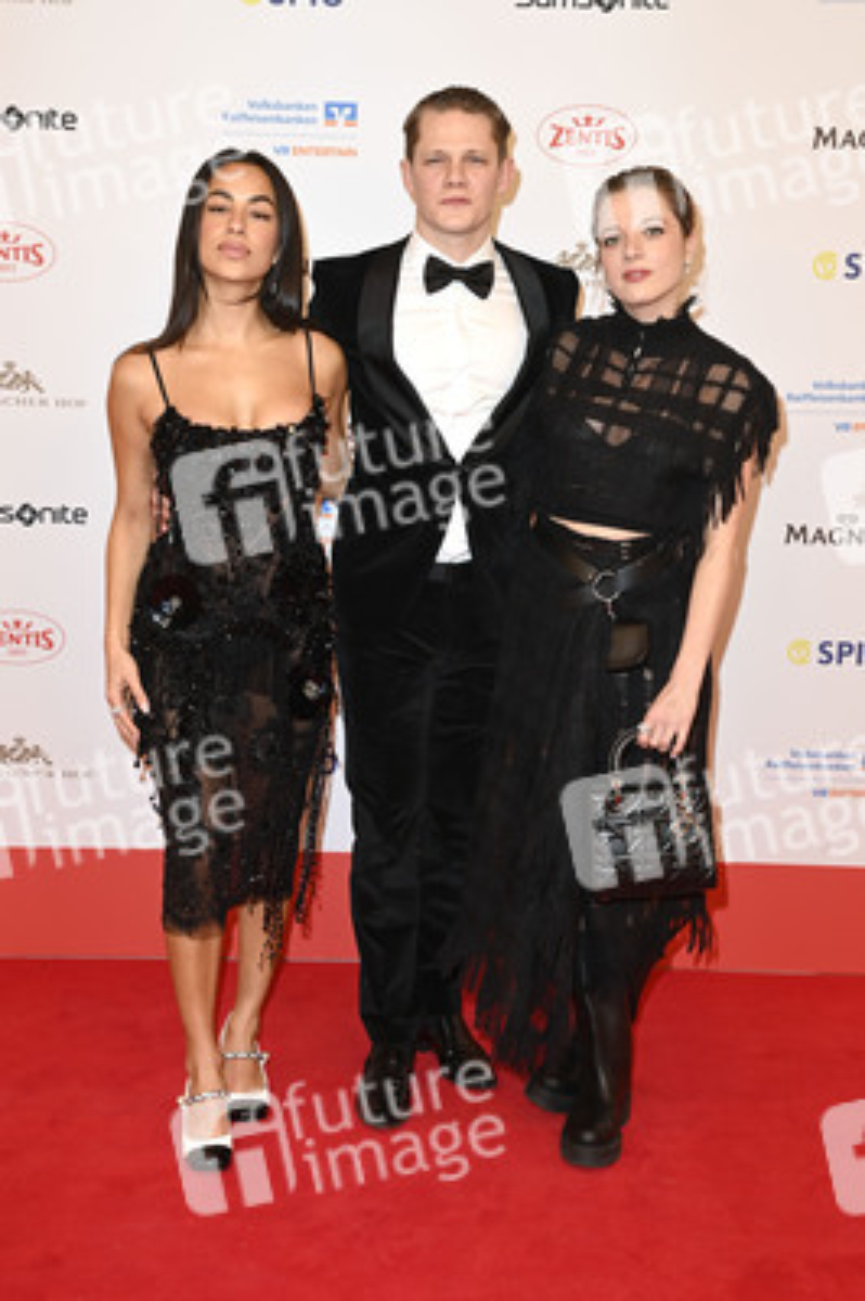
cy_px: 650
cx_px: 432
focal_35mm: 50
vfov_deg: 39.6
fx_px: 1805
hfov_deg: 26.9
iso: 640
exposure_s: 1/200
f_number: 7.1
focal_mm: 50
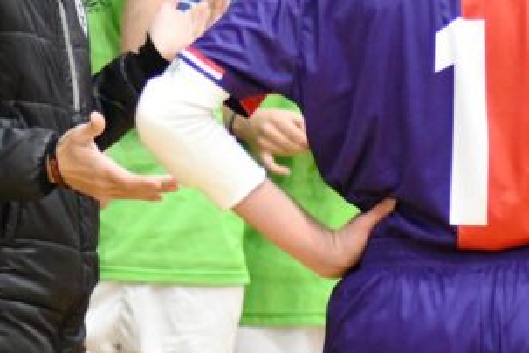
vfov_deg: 4.7
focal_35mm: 292
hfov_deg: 7.1
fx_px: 4290
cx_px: 344
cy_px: 28
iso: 10000
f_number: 4
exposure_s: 1/250
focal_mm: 85
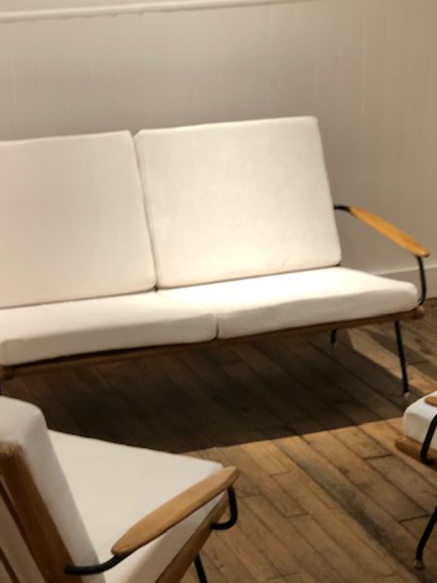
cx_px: 176
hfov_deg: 17.8
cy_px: 368
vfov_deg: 23.5
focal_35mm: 83
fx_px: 1397
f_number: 2.8
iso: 125
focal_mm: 6.6
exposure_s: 1/33
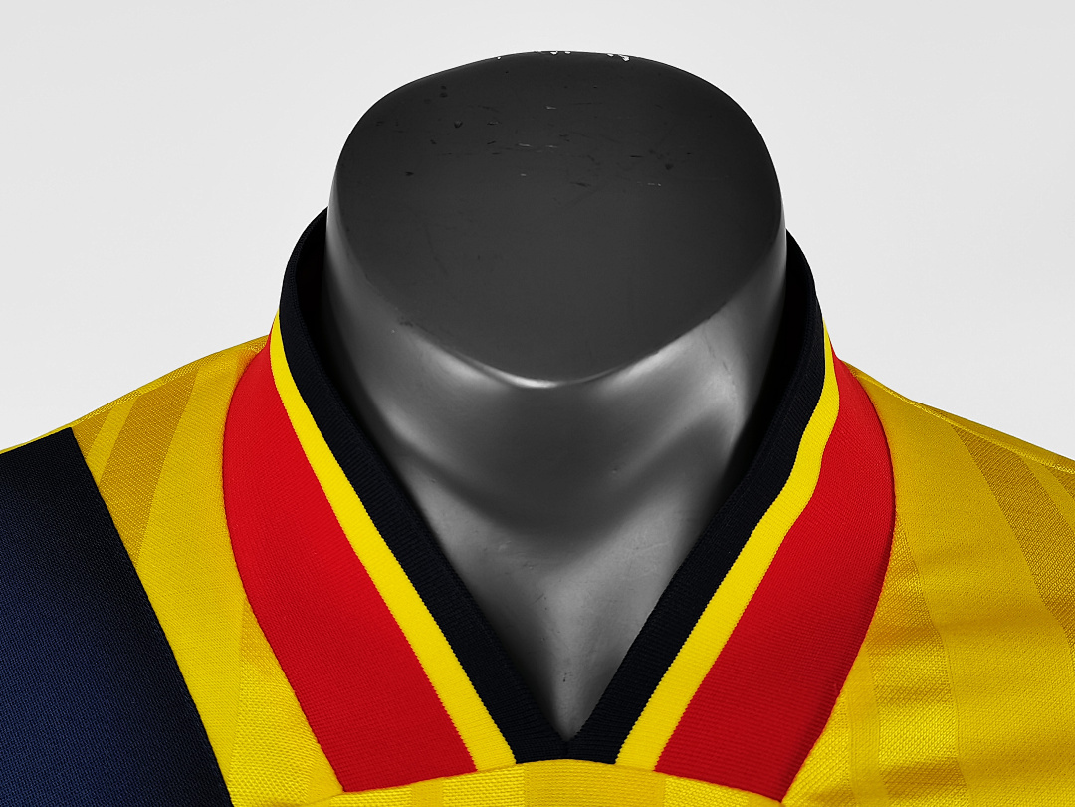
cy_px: 404
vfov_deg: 33.6
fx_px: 1335
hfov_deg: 43.9
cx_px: 538
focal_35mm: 43
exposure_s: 1/60
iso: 125
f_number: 1.8
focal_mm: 5.58
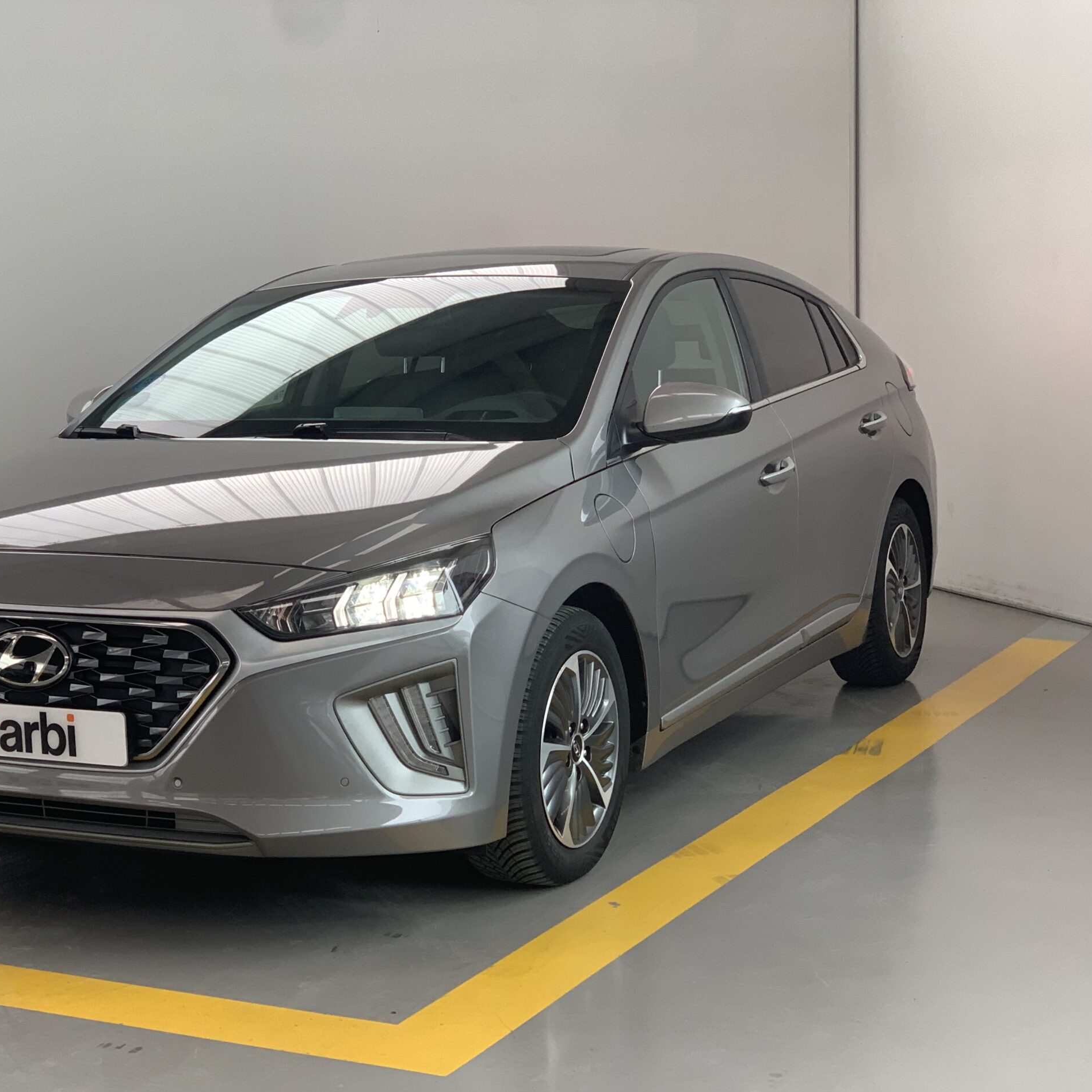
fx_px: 2213
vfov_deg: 27.7
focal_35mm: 62
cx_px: 380
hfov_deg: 27.6
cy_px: 543
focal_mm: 6
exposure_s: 1/122
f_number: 2.4
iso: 100
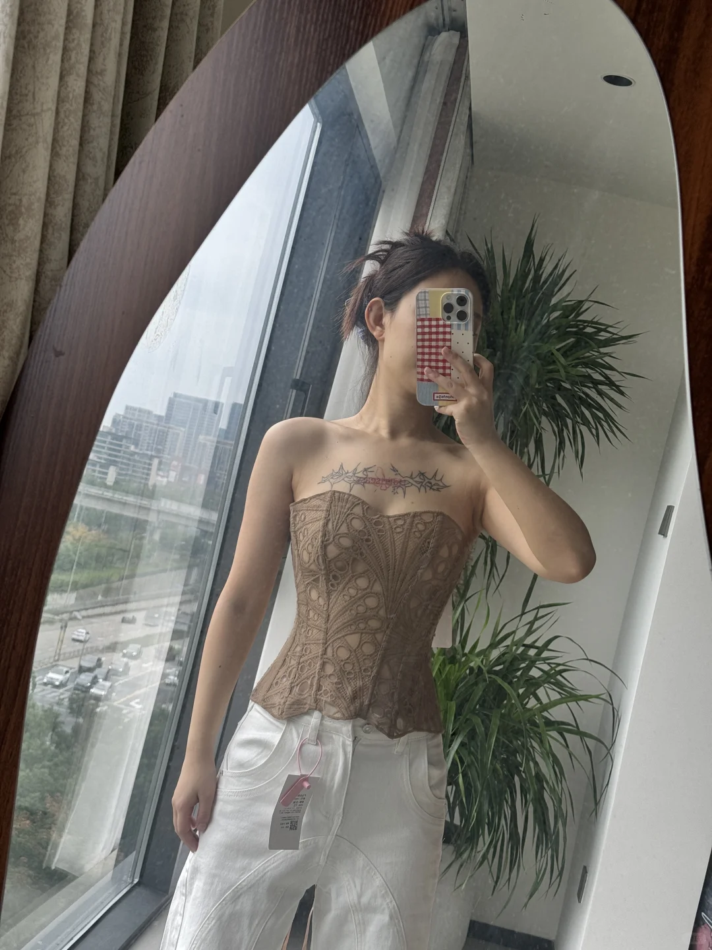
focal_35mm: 48
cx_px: 356
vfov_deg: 39.7
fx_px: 1316
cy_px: 475
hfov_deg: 30.3
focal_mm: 6.76
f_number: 1.78
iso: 64
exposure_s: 1/197
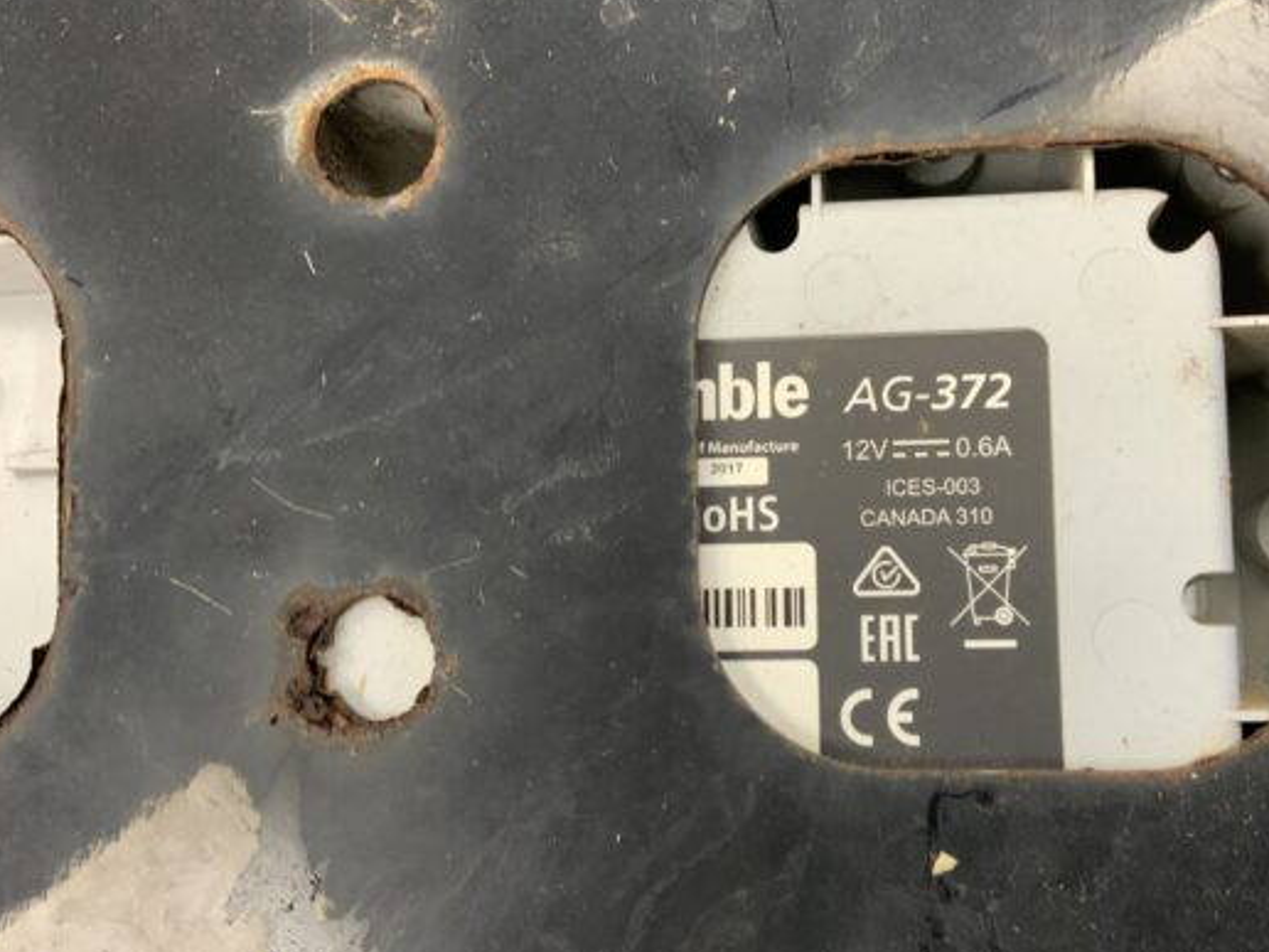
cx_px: 760
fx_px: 1320
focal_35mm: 36
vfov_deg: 39.6
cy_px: 497
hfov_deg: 51.0
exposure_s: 1/50
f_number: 1.8
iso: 64
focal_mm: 3
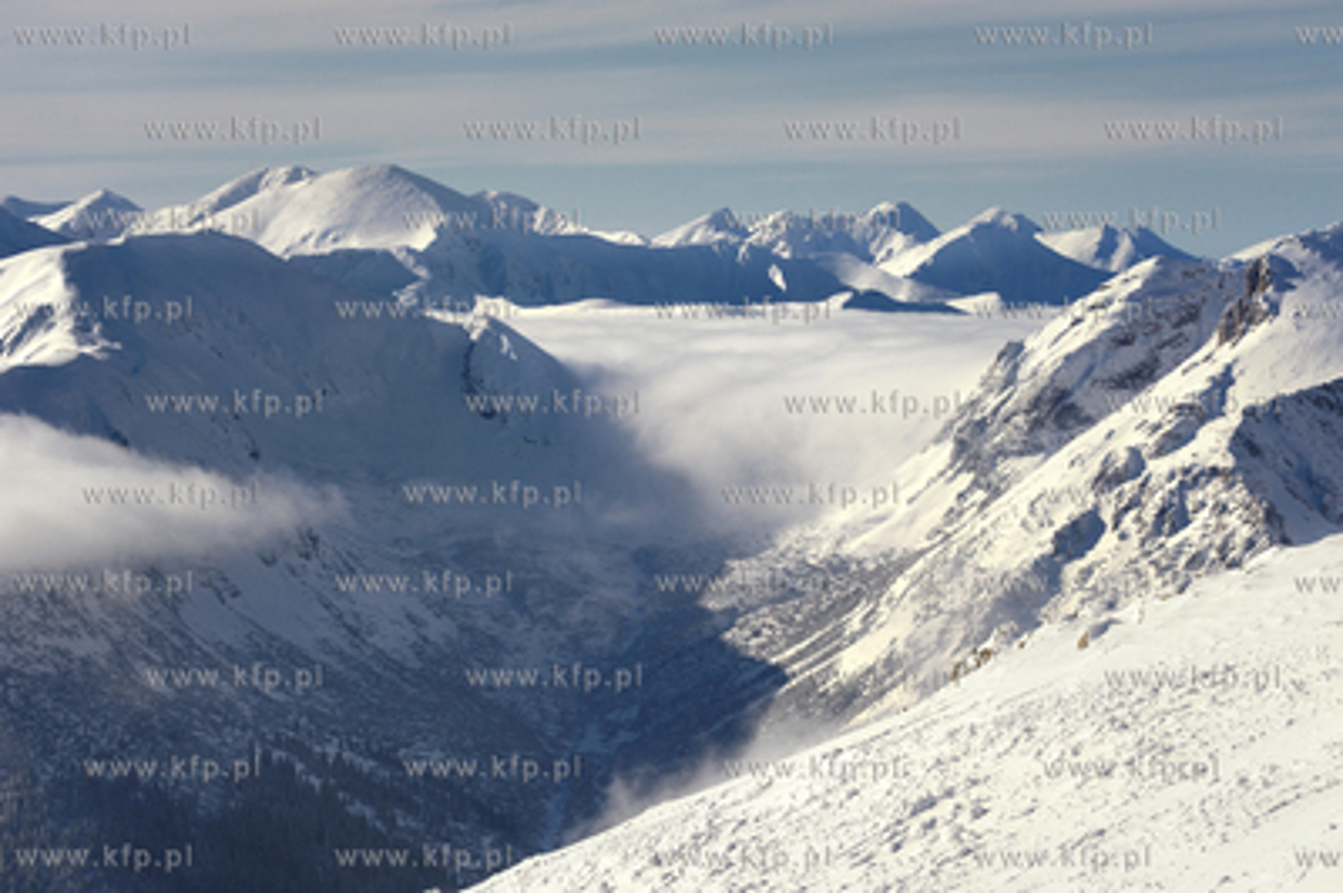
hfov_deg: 16.4
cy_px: 446
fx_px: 4659
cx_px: 672
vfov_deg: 10.9
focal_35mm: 125
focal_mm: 125
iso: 200
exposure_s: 1/250
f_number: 14
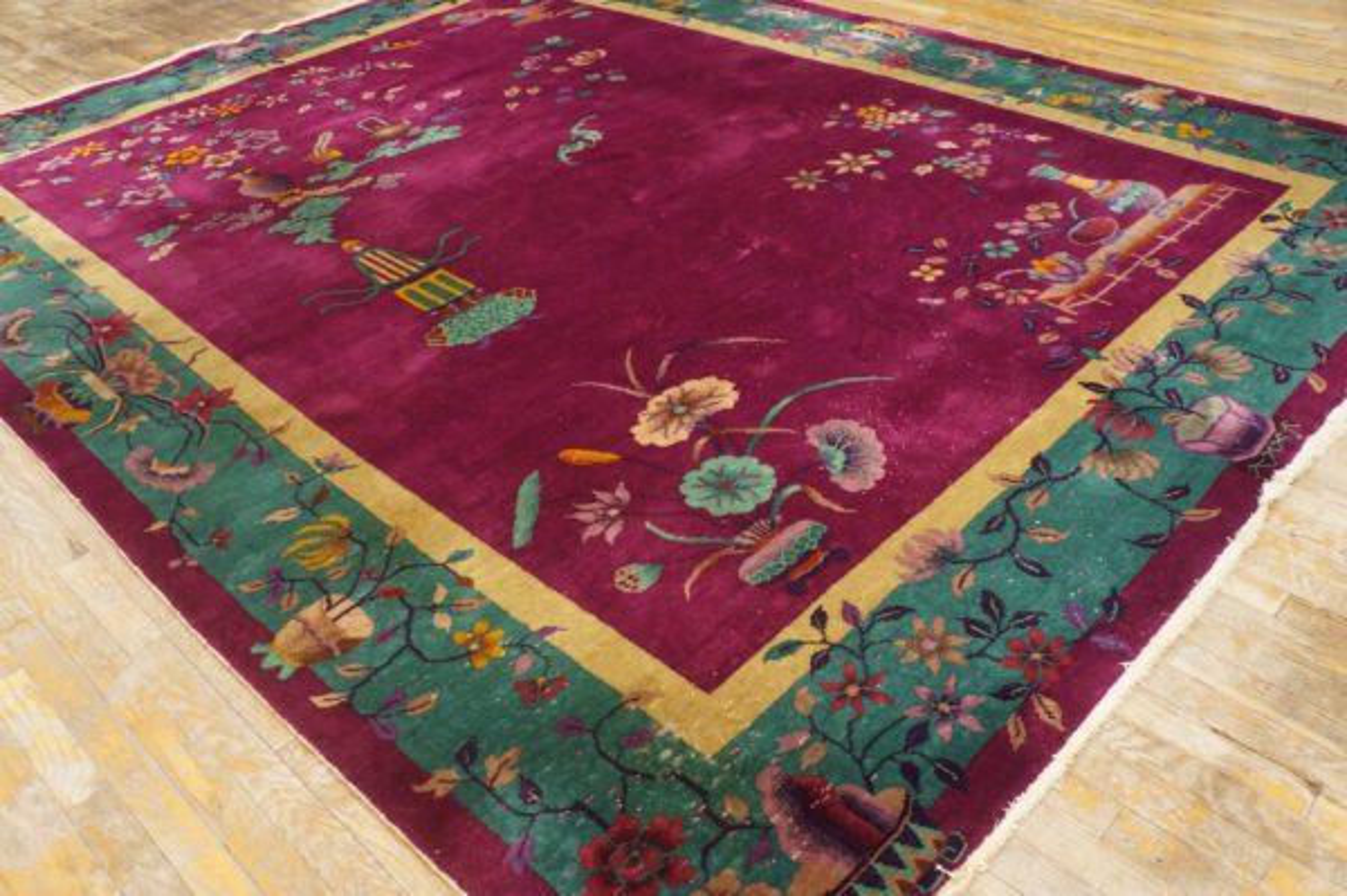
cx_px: 674
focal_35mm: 30
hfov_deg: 62.0
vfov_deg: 43.5
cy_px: 448
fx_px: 1122
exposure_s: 1/60
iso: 2000
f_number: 4
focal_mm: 20
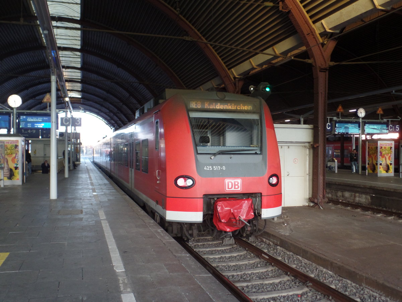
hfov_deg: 52.6
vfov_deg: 40.7
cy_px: 151
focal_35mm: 35
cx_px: 201
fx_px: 406
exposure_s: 1/30
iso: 240
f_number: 3
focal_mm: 6.2
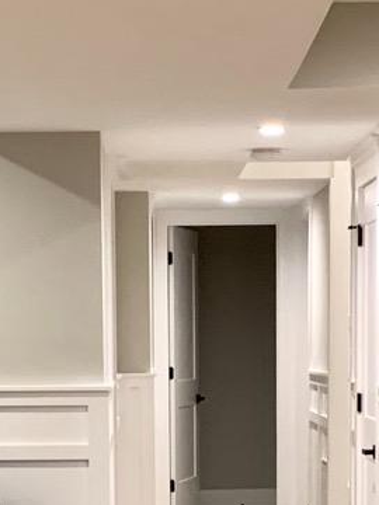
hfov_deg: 13.3
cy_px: 512
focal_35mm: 111
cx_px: 178
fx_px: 1620
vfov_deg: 17.3
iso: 250
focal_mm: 4.25
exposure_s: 1/60
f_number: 1.8
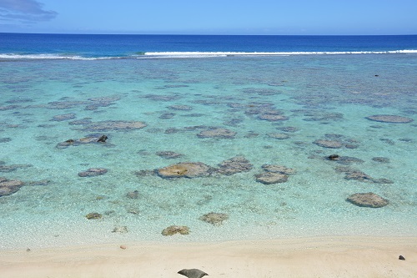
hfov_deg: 49.6
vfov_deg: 34.2
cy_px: 139
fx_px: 452
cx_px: 208
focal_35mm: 39
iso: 400
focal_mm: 26
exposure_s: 1/2000
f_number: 8
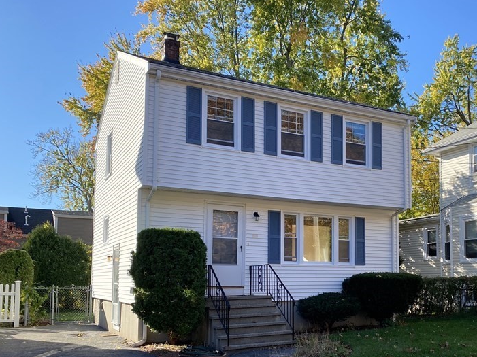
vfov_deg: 37.2
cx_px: 340
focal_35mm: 38
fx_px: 523
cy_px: 247
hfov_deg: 47.7
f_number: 1.8
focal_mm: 4.25
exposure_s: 1/1170
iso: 32
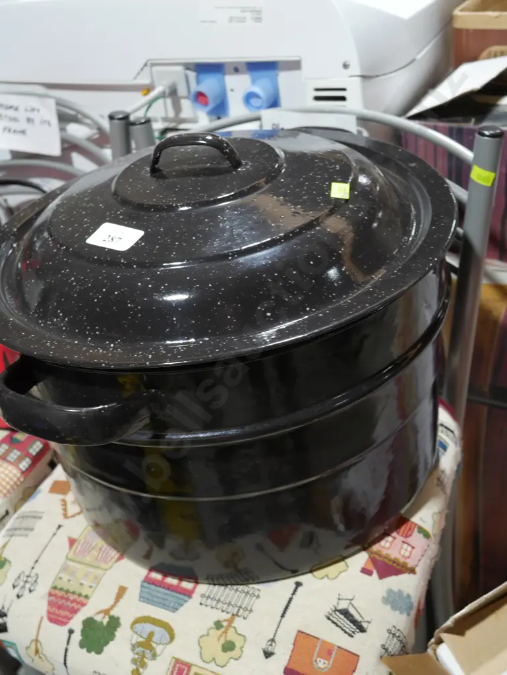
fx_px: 859
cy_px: 338
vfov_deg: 42.9
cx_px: 254
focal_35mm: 44
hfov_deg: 32.9
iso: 400
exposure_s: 1/60
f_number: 4.7
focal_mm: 22
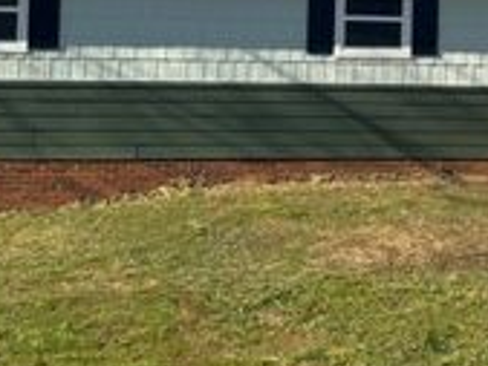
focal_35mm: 71
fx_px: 1002
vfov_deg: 19.9
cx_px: 404
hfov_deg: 26.8
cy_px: -27
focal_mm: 6.76
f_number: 1.78
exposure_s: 1/3247
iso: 80
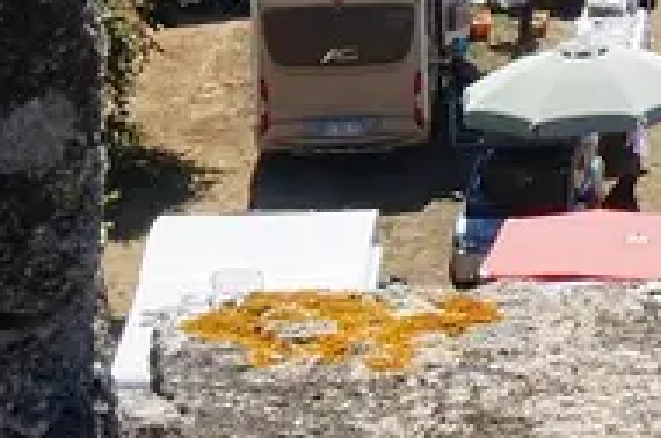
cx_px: 1569
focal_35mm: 274
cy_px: -447
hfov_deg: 7.1
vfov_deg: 4.9
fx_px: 5025
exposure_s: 1/100
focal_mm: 29
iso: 100
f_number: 13
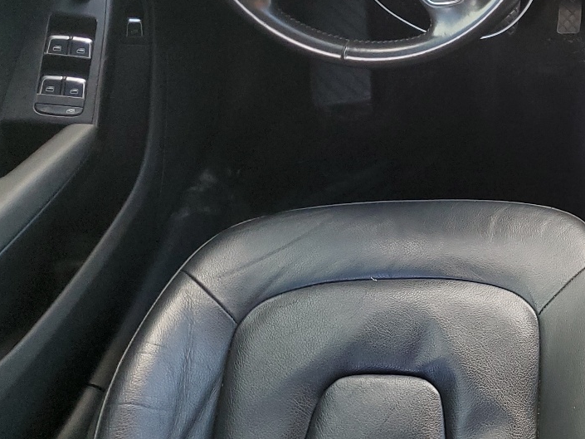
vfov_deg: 24.7
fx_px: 997
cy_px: 149
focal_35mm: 59
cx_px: 653
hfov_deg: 29.3
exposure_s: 1/120
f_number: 1.5
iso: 82
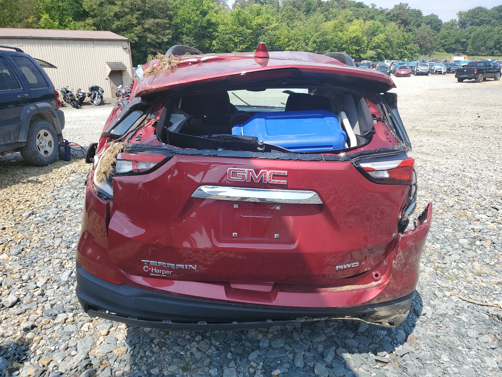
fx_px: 377
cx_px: 251
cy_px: 188
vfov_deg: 53.1
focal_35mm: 26
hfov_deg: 67.3
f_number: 1.5
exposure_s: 1/2000
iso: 50
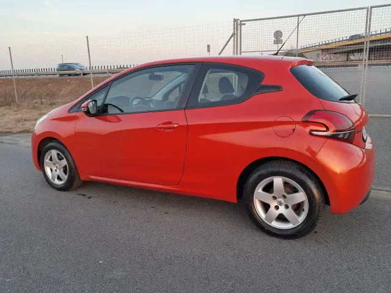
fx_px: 305
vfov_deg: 51.4
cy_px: 146
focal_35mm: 27
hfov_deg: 65.3
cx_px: 196
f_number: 1.8
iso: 50
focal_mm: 4
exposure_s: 1/60
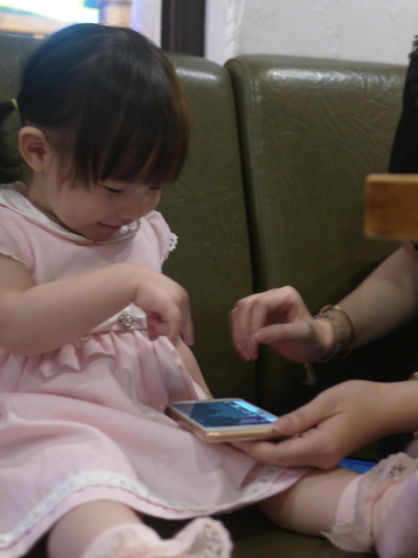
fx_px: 1047
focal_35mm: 65
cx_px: 316
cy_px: 191
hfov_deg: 22.4
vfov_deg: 29.6
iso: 400
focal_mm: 20
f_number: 1.7
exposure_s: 1/15
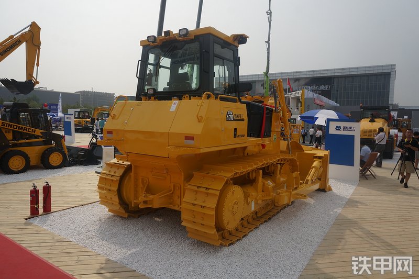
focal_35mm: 24
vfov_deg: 53.1
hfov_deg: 73.8
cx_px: 210
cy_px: 140
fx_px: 279
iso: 100
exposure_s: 1/320
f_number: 9
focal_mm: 16
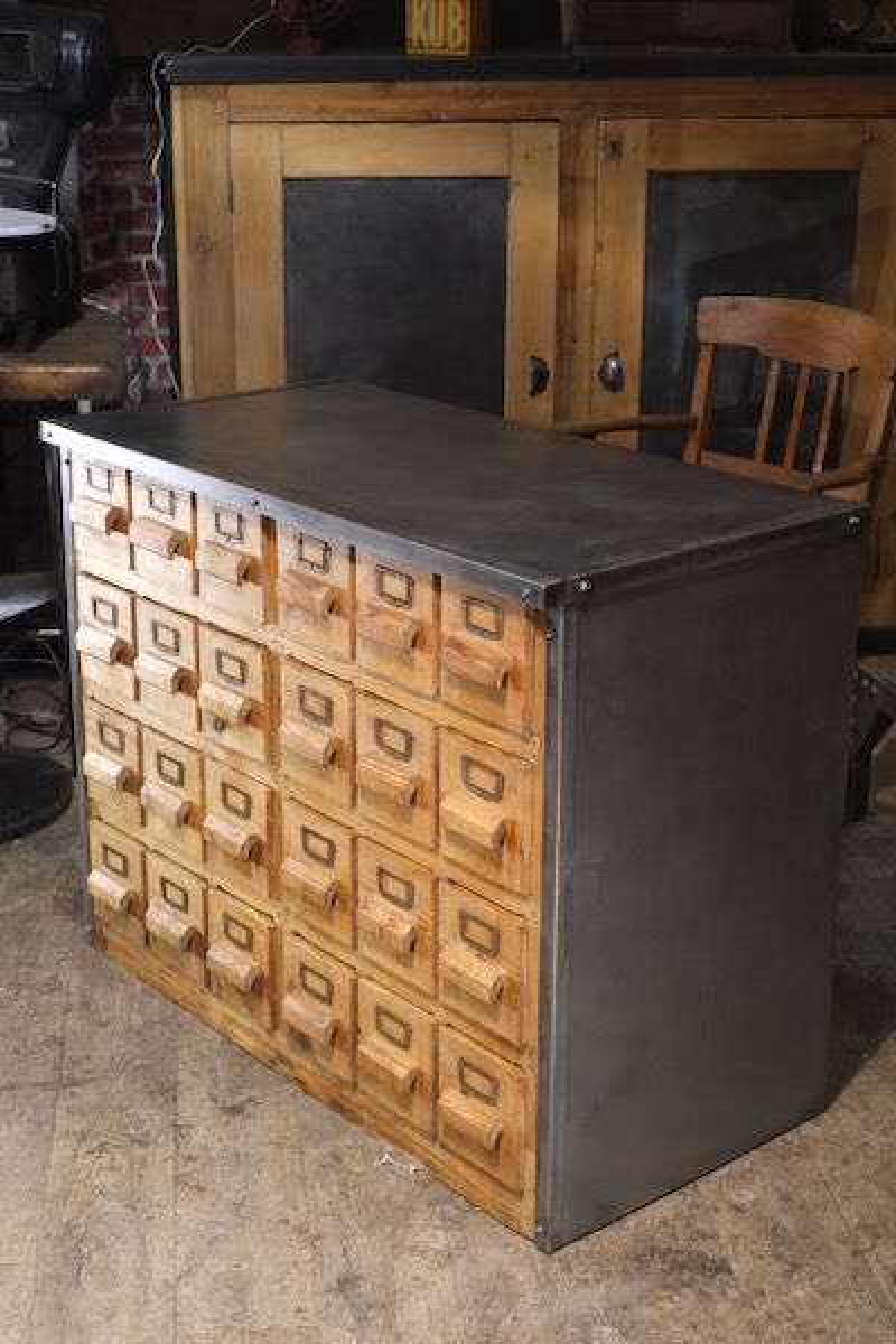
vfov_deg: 37.5
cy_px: 672
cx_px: 448
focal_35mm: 53
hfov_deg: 25.5
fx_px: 1979
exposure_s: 1/125
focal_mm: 35
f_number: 4
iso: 3200
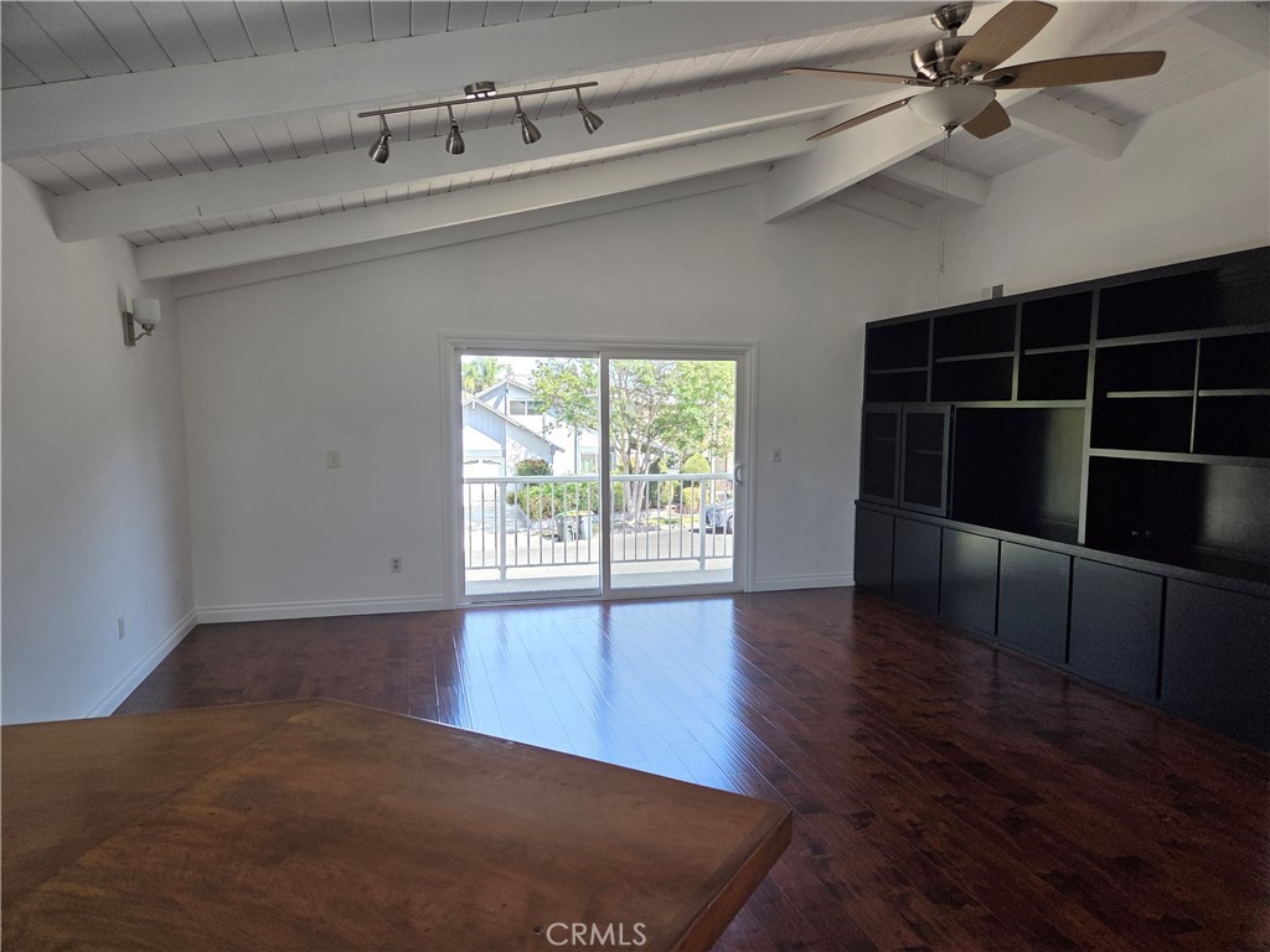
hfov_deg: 73.9
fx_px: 844
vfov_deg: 58.9
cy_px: 476
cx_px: 635
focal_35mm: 23
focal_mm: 5.4
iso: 80
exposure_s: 1/180
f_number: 1.8
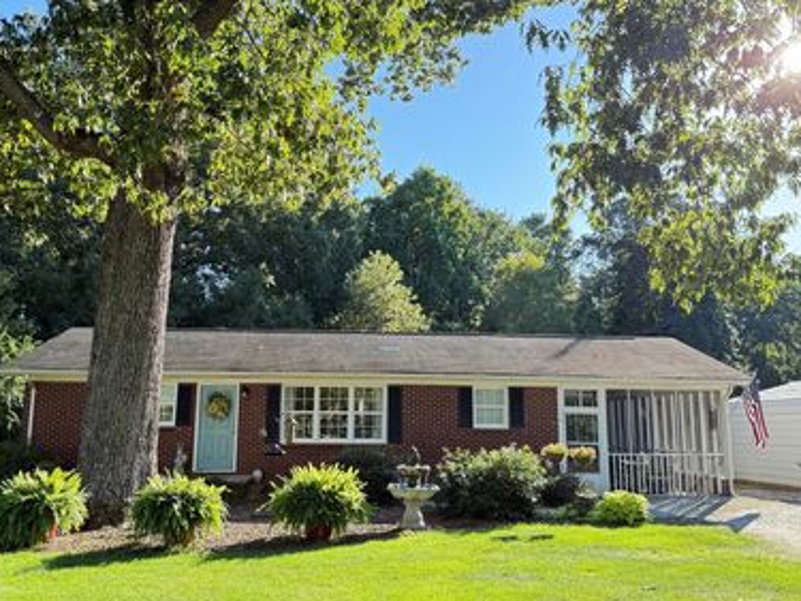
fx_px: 740
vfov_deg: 44.1
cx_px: 387
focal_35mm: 32
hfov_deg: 56.8
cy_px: 296
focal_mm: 6.76
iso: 100
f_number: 1.78
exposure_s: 1/547
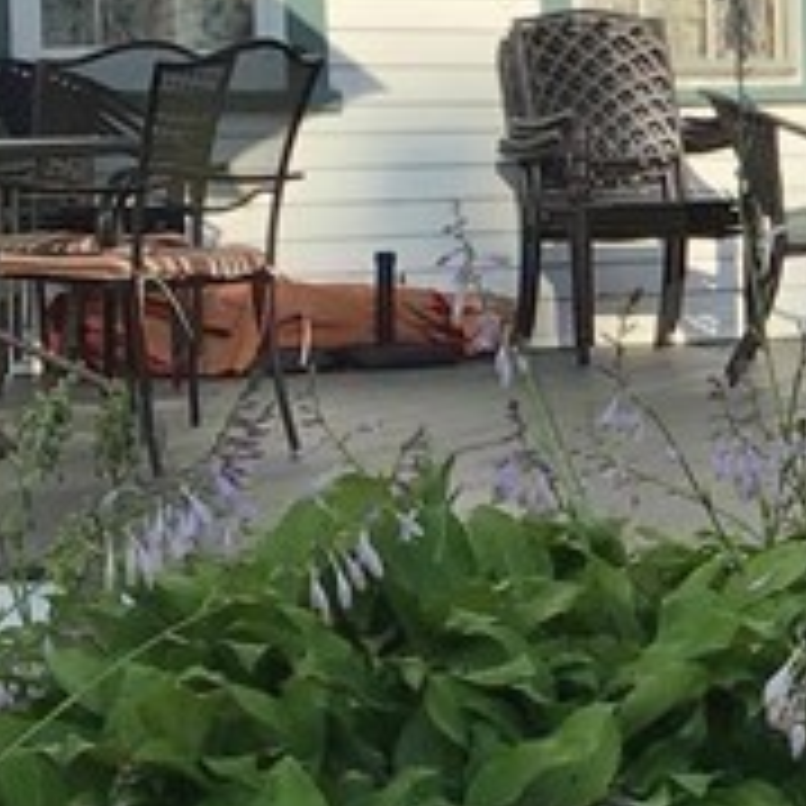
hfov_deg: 10.7
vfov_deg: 11.1
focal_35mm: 157
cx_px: 1211
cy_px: 392
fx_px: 4136
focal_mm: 3.3
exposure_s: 1/1431
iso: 25
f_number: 2.4
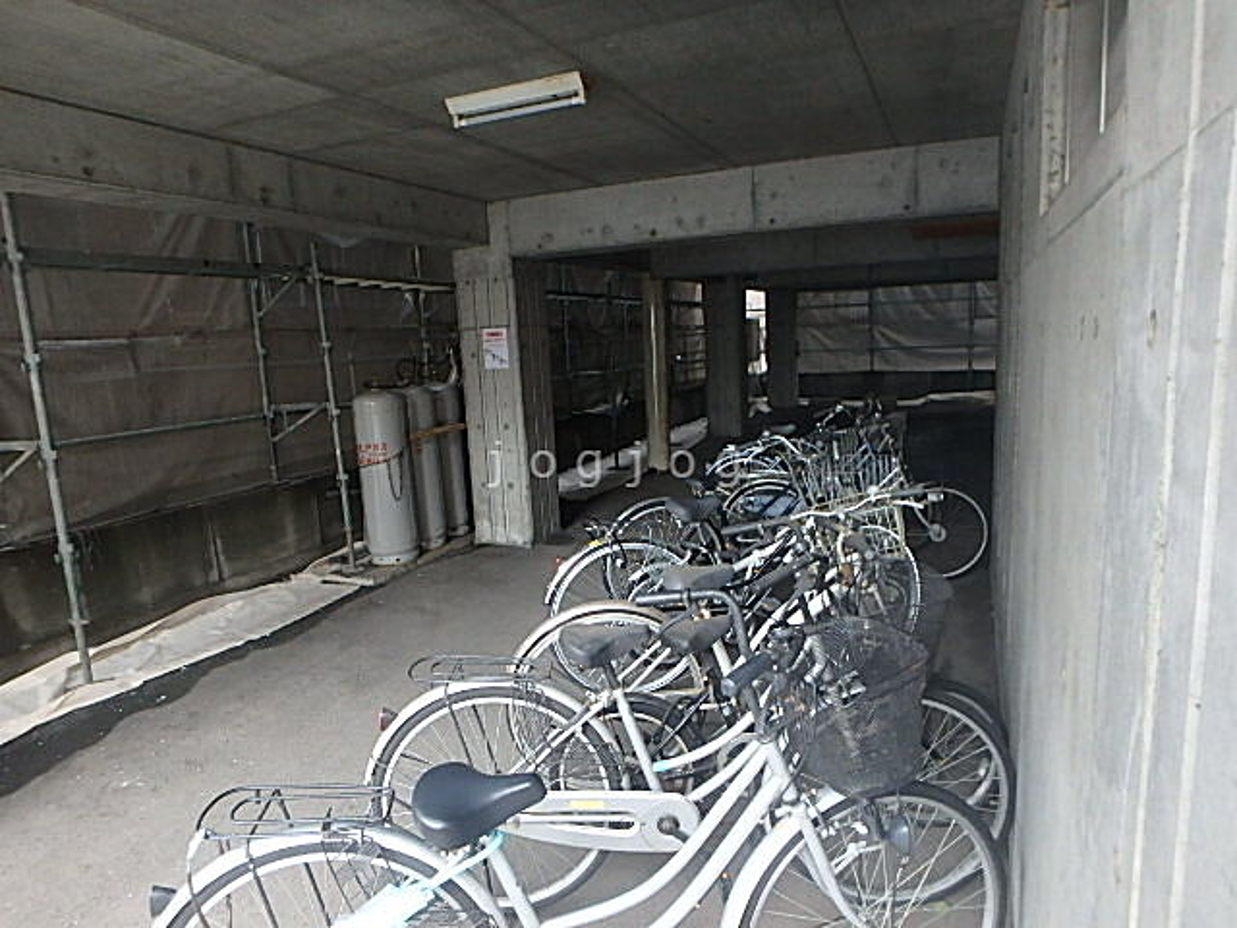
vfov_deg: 63.4
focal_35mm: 21
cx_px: 618
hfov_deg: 79.0
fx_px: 750
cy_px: 464
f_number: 3.5
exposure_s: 1/30
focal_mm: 3.7
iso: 500
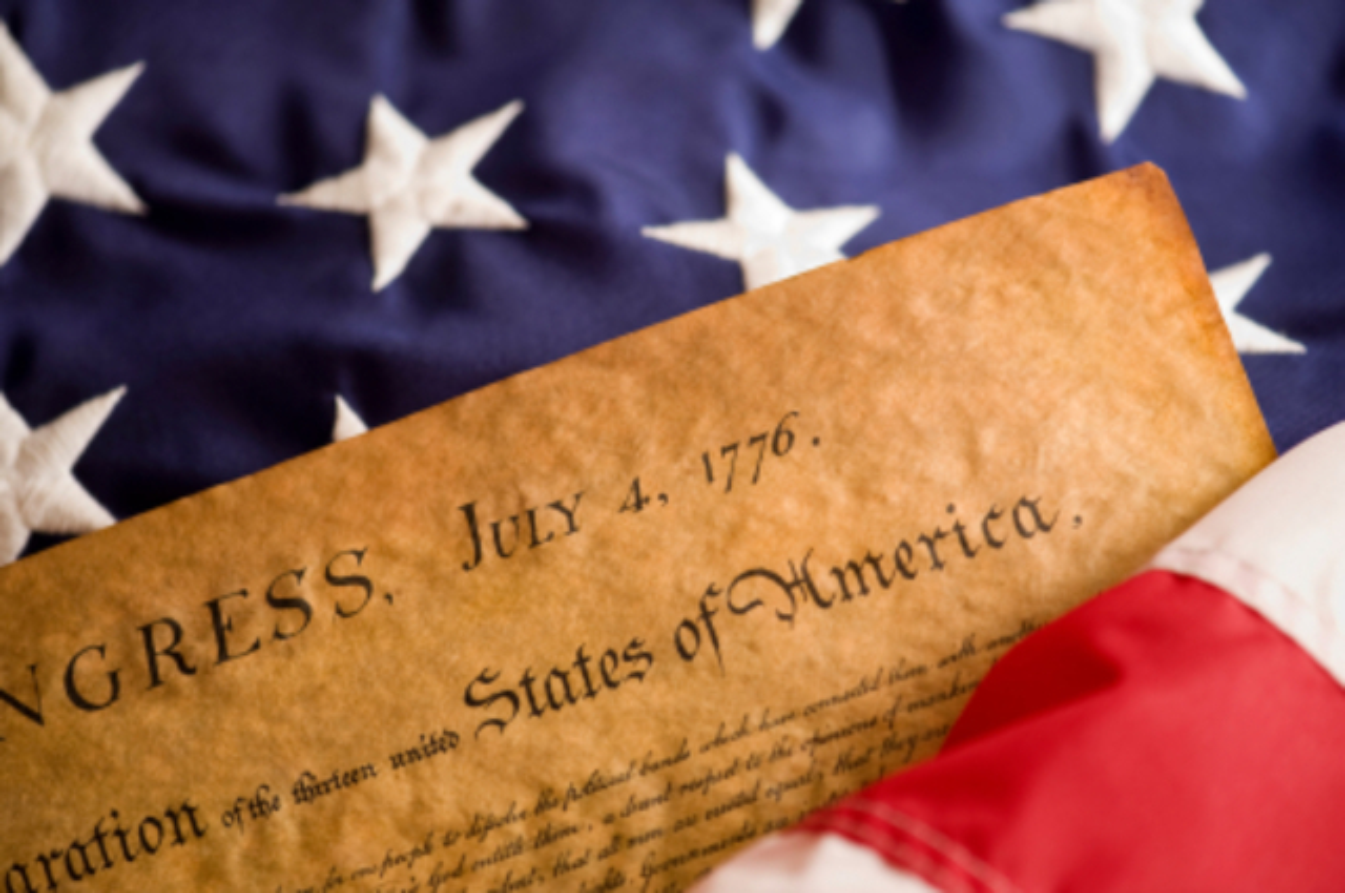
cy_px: 446
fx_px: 3918
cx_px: 672
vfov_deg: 13.0
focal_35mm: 105
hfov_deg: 19.5
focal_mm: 105
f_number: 4
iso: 100
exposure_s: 1/3
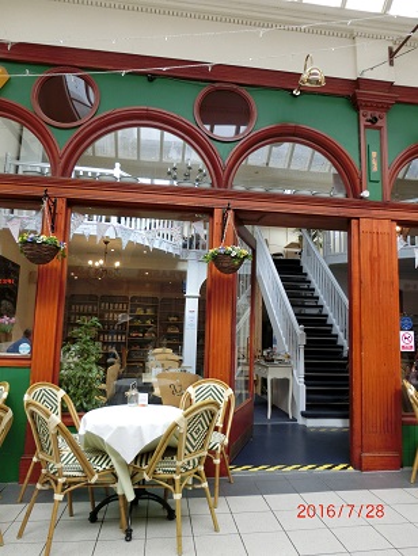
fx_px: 402
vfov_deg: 69.4
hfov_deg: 54.9
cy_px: 278
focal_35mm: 25
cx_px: 209
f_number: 3.5
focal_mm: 4.5
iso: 160
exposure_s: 1/125
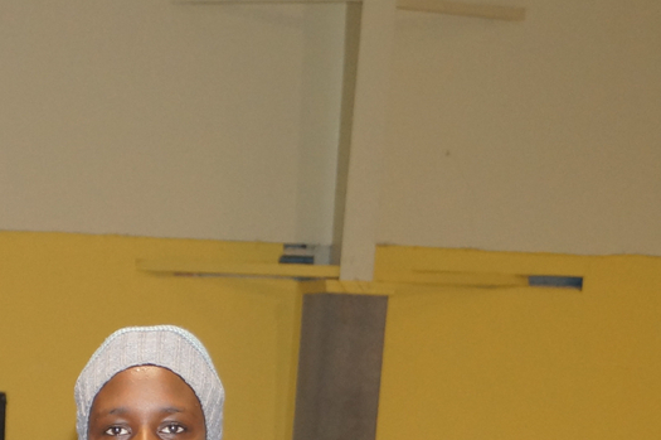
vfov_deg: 8.2
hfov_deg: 12.1
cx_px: -339
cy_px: 668
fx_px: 2982
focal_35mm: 163
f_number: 5
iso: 800
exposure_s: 1/160
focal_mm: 35
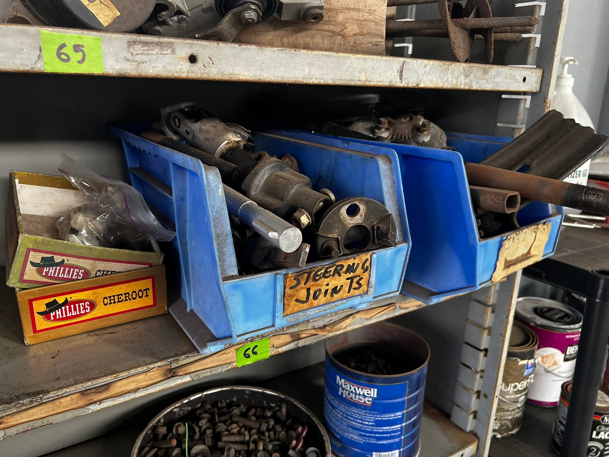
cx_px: 304
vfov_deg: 53.1
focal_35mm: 26
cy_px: 228
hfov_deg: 67.3
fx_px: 457
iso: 125
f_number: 1.5
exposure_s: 1/103
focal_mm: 5.7
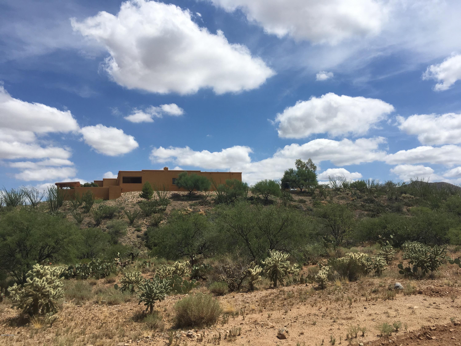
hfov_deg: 61.7
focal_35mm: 29
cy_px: 173
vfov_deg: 48.2
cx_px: 230
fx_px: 386
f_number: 2.2
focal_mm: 4.15
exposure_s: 1/3344
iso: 25
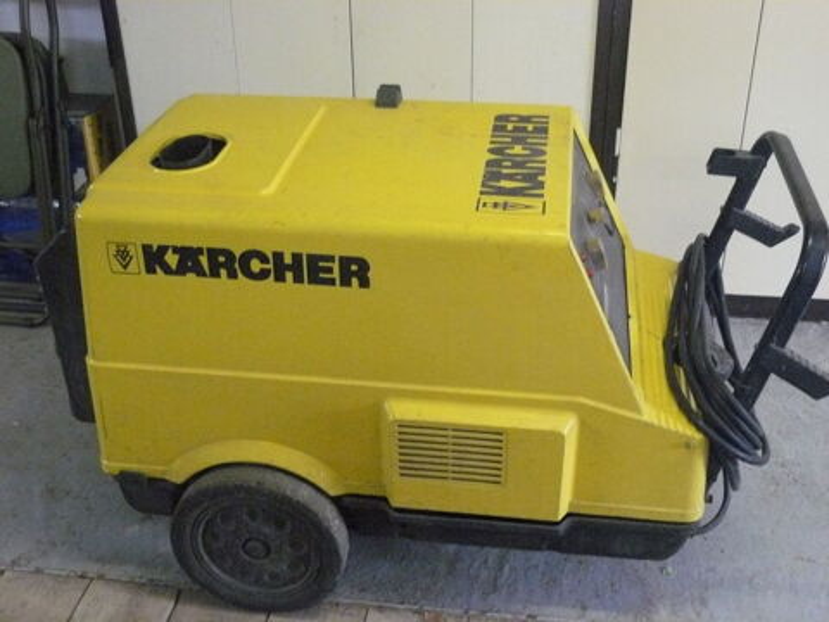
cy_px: 311
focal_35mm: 42
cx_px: 414
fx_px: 1006
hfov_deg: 44.8
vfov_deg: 34.3
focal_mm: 7
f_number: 2.8
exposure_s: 1/40
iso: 800
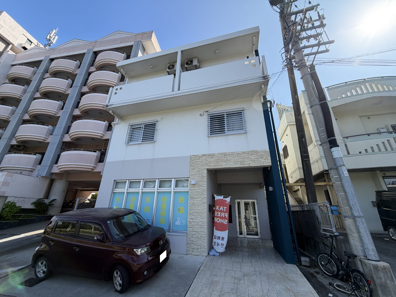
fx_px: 160
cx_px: 198
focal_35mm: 14
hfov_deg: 102.1
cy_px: 148
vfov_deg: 85.7
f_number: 2.2
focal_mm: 2.22
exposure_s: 1/726
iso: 40
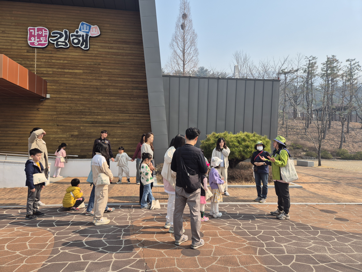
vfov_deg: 58.9
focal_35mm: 23
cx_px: 181
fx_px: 241
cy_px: 136
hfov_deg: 73.9
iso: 25
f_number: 1.8
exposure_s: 1/1448
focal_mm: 5.4
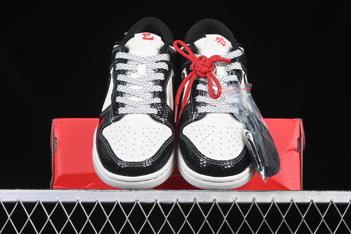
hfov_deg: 27.0
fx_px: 731
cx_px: 176
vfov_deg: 18.2
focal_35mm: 75
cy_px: 117
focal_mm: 50
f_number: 6.3
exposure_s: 1/60
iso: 160
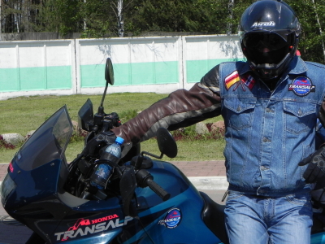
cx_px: 162
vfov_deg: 15.6
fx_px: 892
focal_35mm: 95
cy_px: 122
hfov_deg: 20.7
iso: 160
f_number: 8
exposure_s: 1/456
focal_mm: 16.9
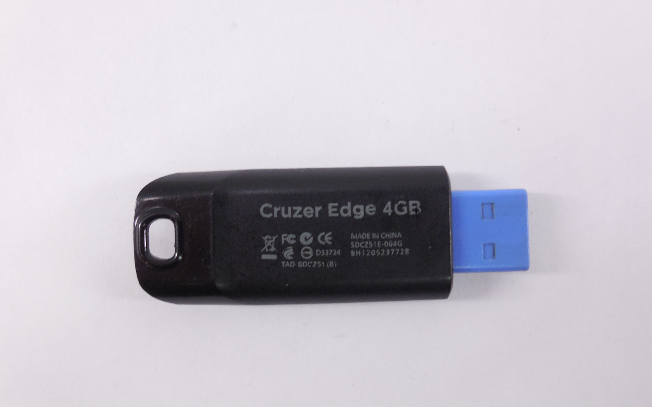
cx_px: 324
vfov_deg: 44.5
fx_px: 497
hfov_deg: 66.5
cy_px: 223
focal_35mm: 28
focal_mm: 4.6
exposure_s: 1/30
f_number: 3.5
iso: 250
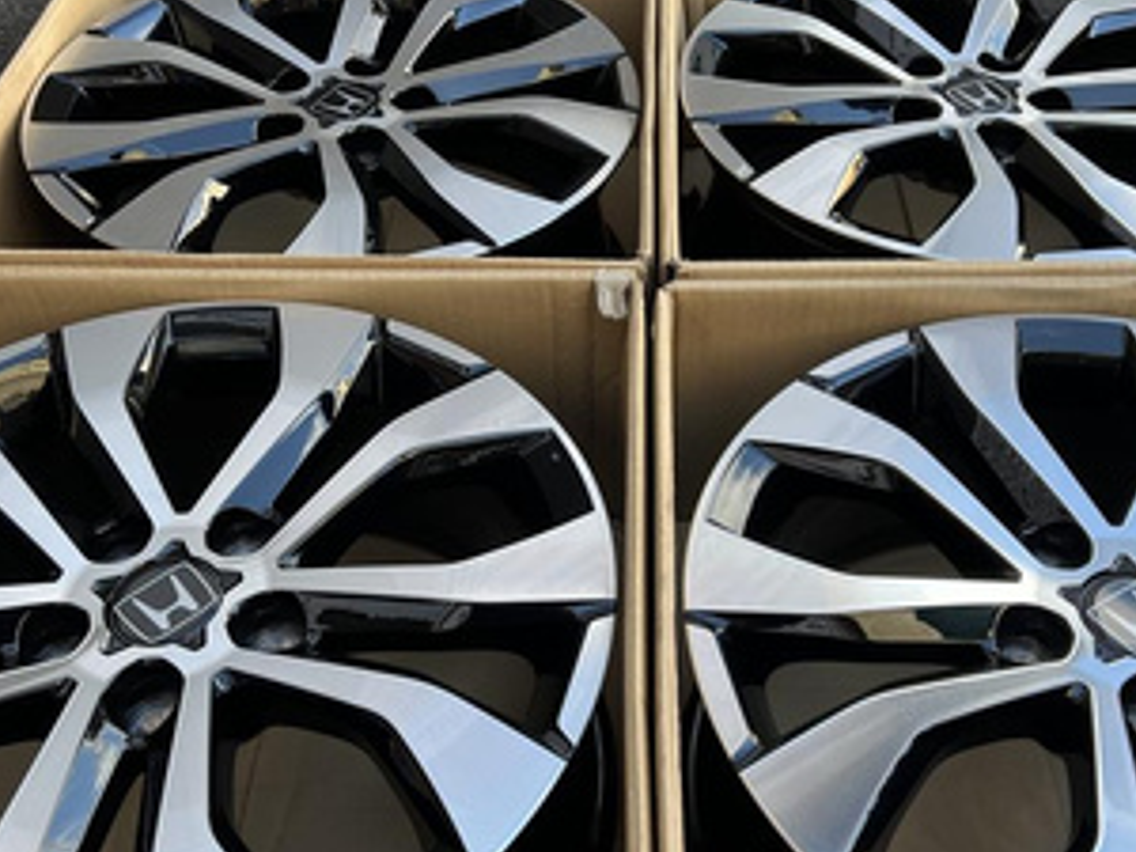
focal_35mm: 39
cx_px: 629
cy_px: 466
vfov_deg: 36.8
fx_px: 1280
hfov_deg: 47.8
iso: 40
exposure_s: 1/209
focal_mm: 5.7
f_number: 1.5
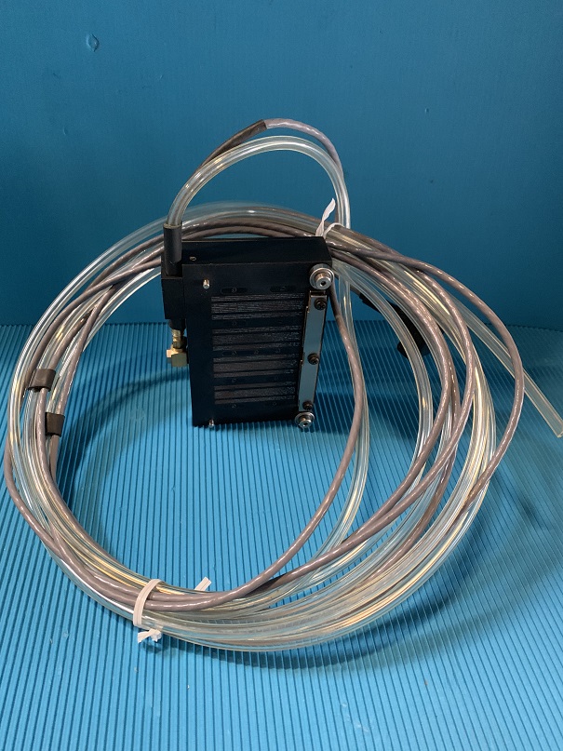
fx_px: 564
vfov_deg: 67.3
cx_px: 282
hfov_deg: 53.1
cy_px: 376
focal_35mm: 26
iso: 500
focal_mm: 4.25
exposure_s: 1/30
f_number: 1.8
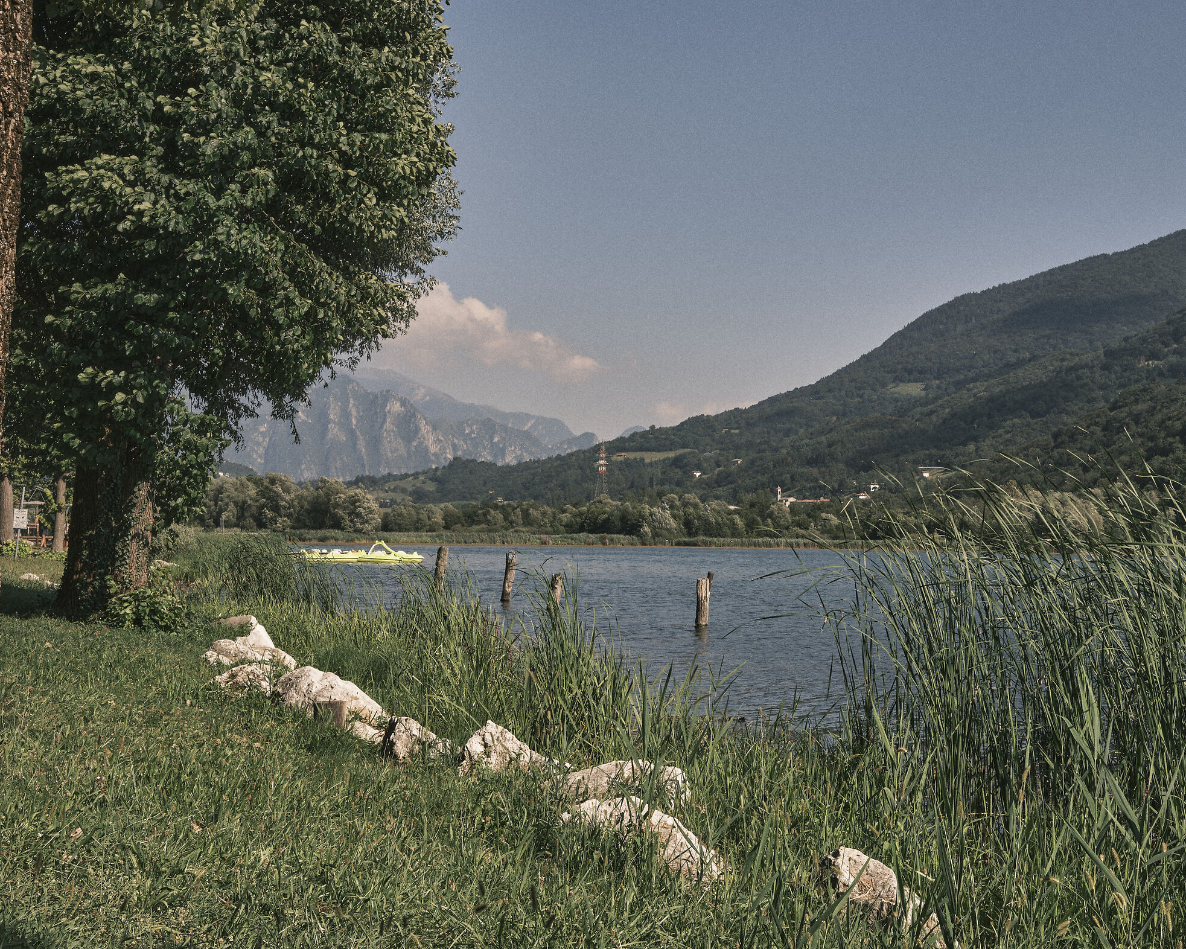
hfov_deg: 39.5
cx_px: 622
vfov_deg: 32.1
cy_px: 478
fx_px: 1650
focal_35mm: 47
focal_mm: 27
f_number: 11
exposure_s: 1/200
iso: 125
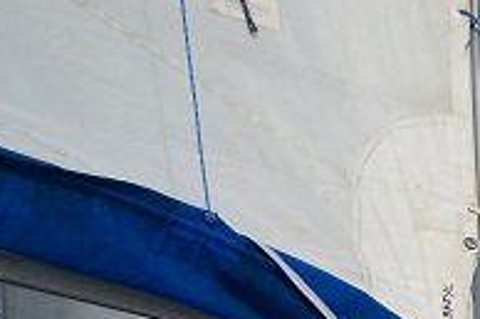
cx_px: 1122
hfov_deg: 13.9
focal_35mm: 108
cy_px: 629
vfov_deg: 11.5
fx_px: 1439
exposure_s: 1/5000
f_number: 4
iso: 400
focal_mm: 14
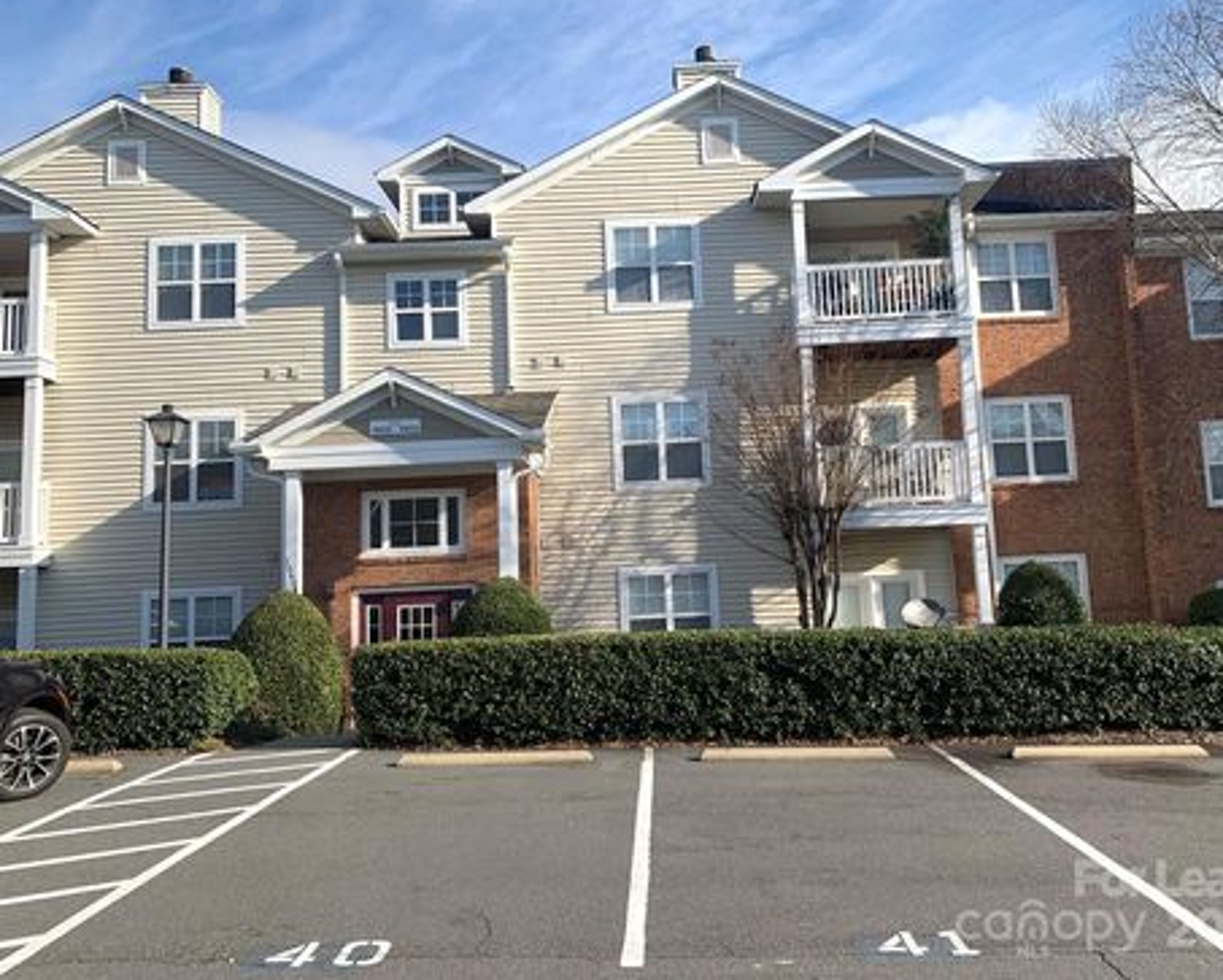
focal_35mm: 28
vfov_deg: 51.6
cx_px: 653
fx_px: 1014
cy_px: 477
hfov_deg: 62.1
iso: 25
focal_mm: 4.25
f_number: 1.8
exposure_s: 1/1812
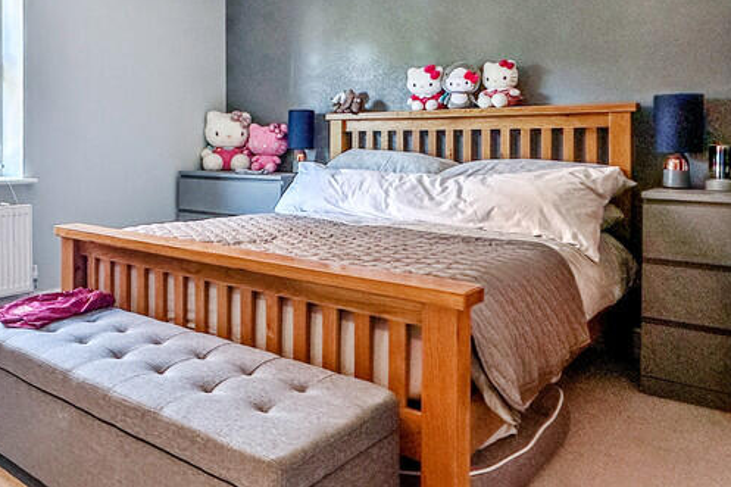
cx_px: 146
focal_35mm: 30
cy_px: 218
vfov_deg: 43.5
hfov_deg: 57.3
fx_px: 609
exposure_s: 1/100
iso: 125
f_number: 2.2
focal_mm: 2.22
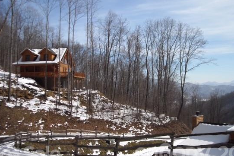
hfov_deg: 45.4
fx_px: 279
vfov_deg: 31.2
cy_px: 71
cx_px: 125
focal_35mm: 43
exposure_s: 1/419
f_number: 5.6
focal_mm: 5.7
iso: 64
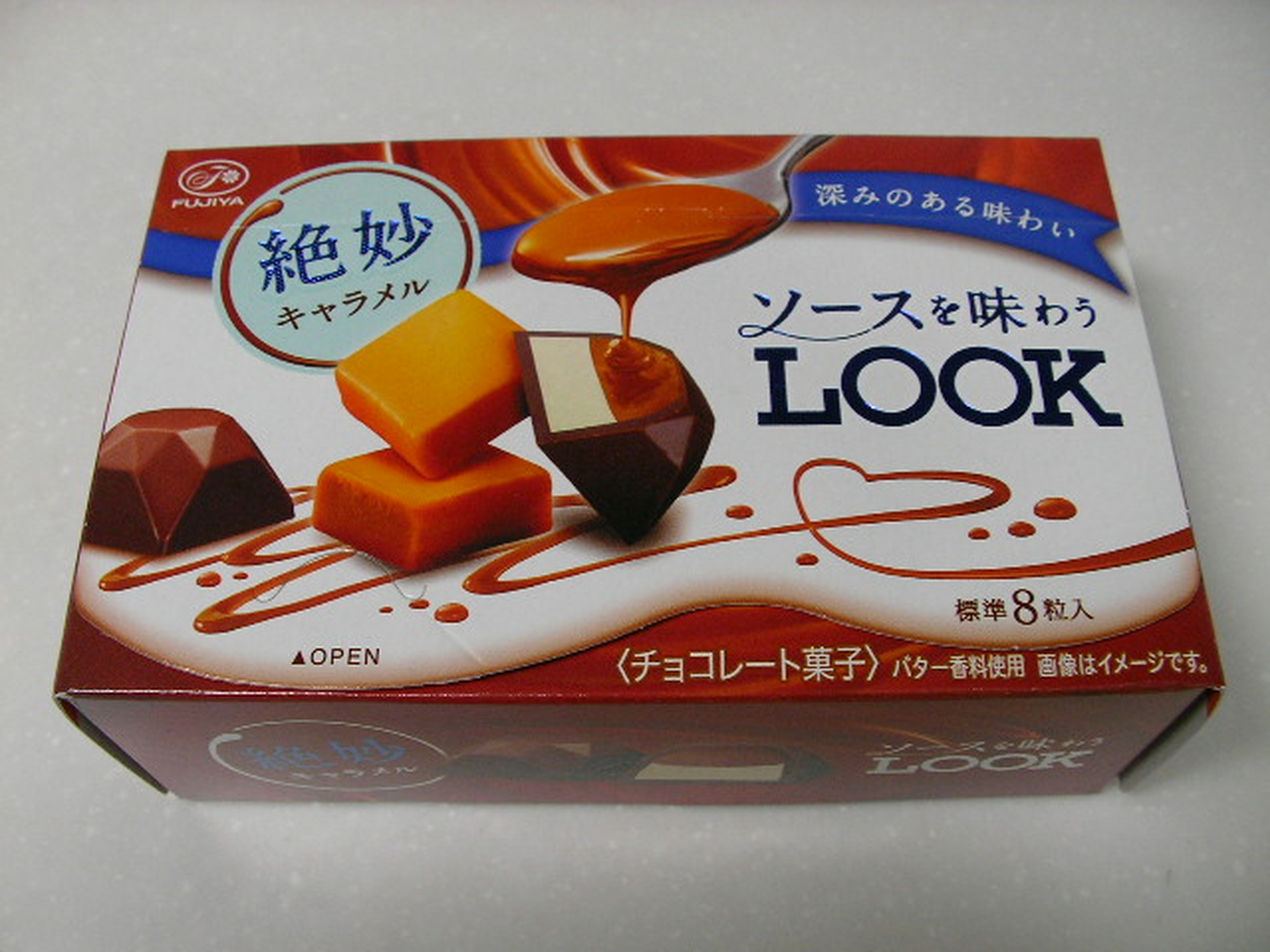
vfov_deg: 37.7
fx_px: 1394
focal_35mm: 38
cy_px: 476
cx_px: 635
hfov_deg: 49.0
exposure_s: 1/17.4
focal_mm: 5.8
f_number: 3.5
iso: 100
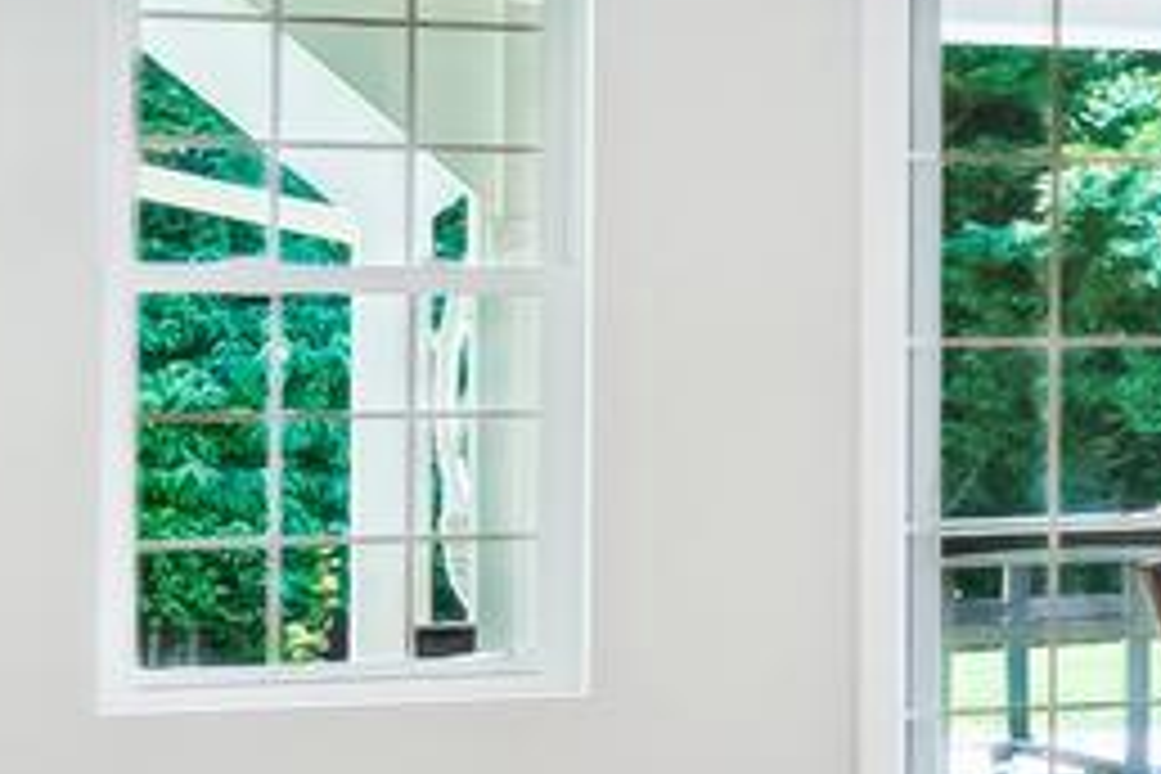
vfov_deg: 10.8
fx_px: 4095
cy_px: 263
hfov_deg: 10.2
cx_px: 3748
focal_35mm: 127
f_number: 8
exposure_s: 1/5
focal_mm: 16
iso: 200
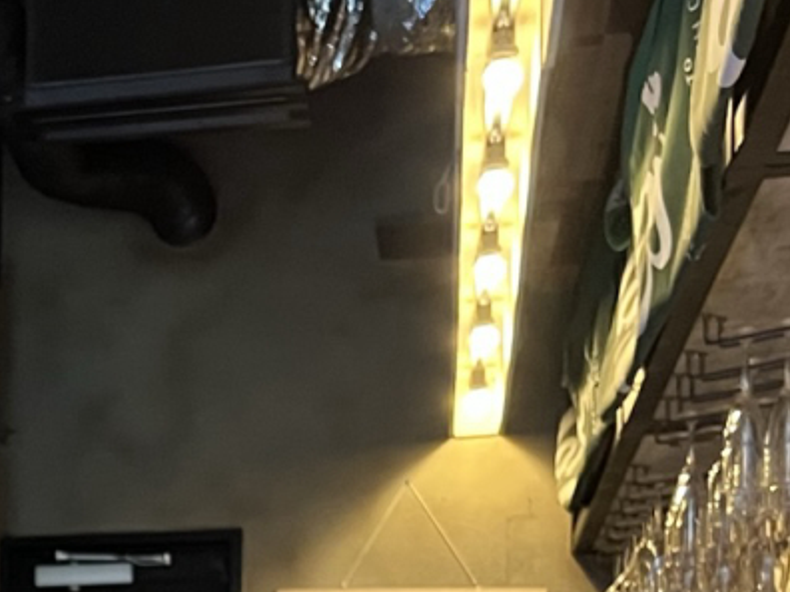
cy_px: 971
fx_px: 2396
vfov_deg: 13.1
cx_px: -207
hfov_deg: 17.7
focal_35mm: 105
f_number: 1.5
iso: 500
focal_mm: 5.7
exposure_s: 1/50
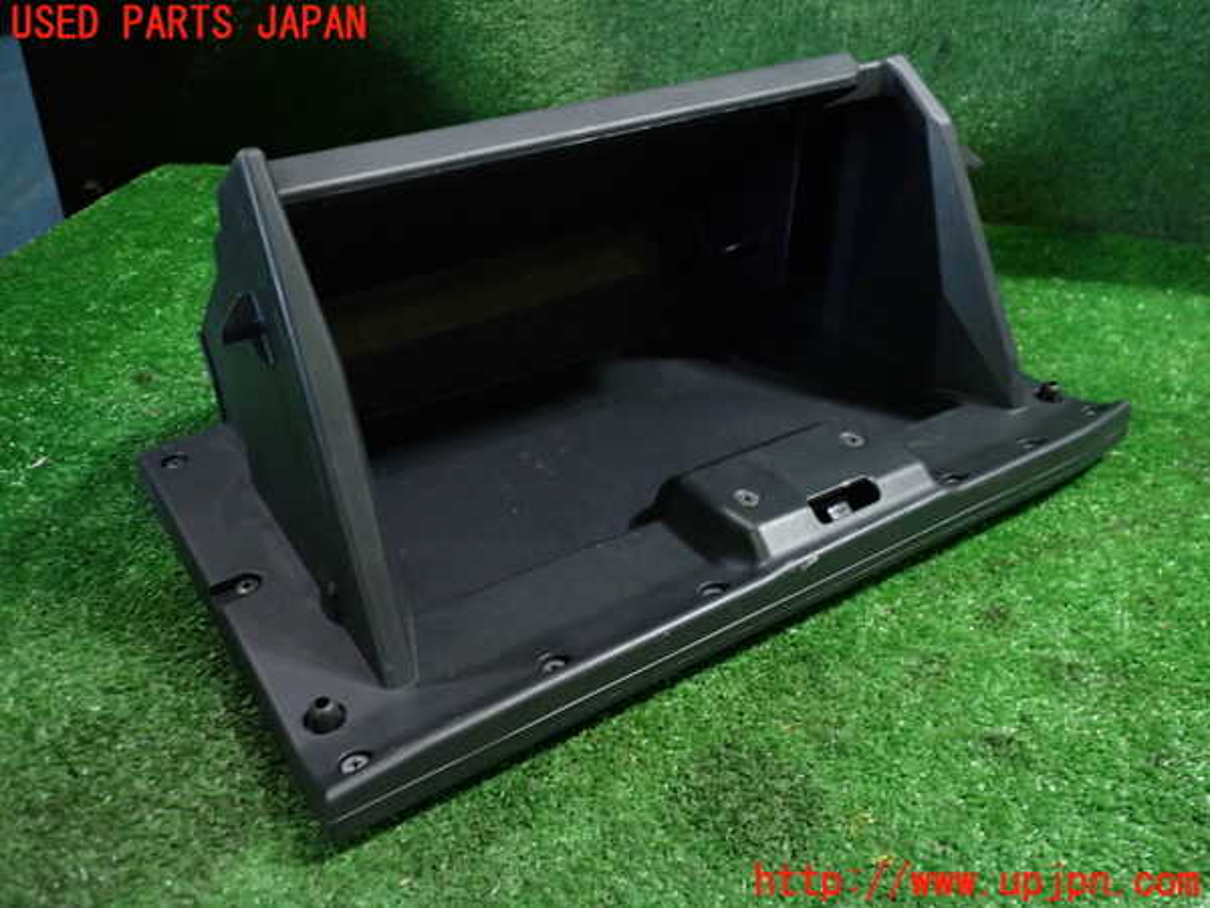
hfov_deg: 60.0
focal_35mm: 30
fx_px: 1049
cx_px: 605
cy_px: 454
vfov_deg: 46.8
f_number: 2.3
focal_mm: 5.4
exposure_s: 1/30
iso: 400
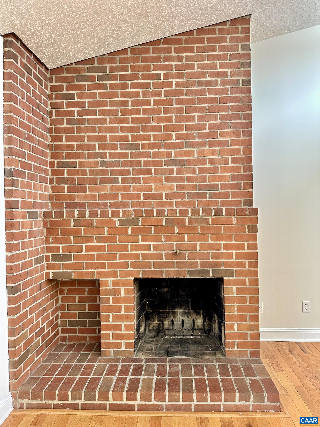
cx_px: 160
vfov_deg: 71.6
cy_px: 214
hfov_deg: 56.8
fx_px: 296
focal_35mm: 24
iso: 250
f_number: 1.78
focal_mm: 6.86
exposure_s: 1/60
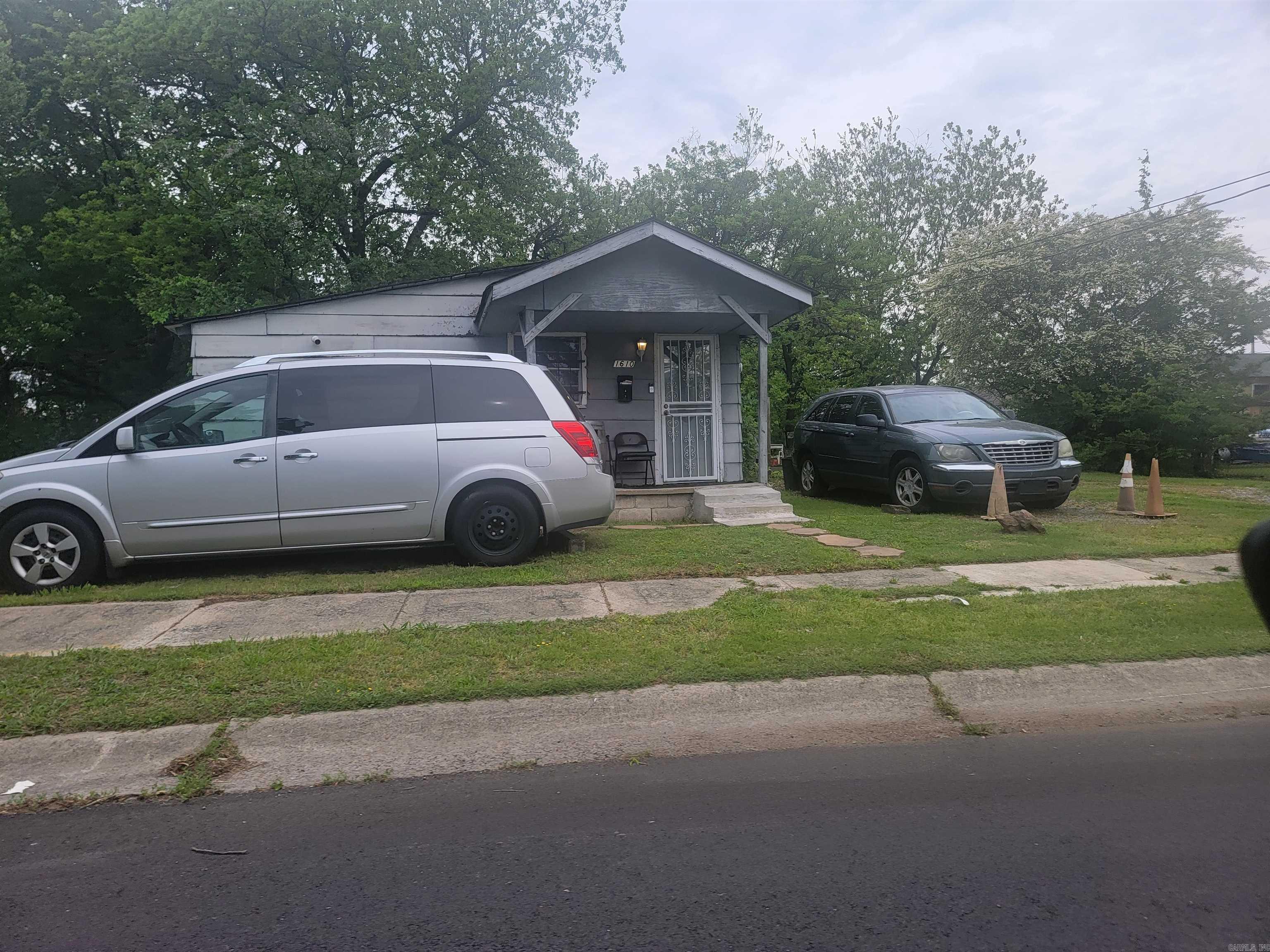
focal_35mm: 24
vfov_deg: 56.8
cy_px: 476
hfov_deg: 71.6
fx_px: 881
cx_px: 635
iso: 16
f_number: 1.8
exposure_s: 1/450
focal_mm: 6.7
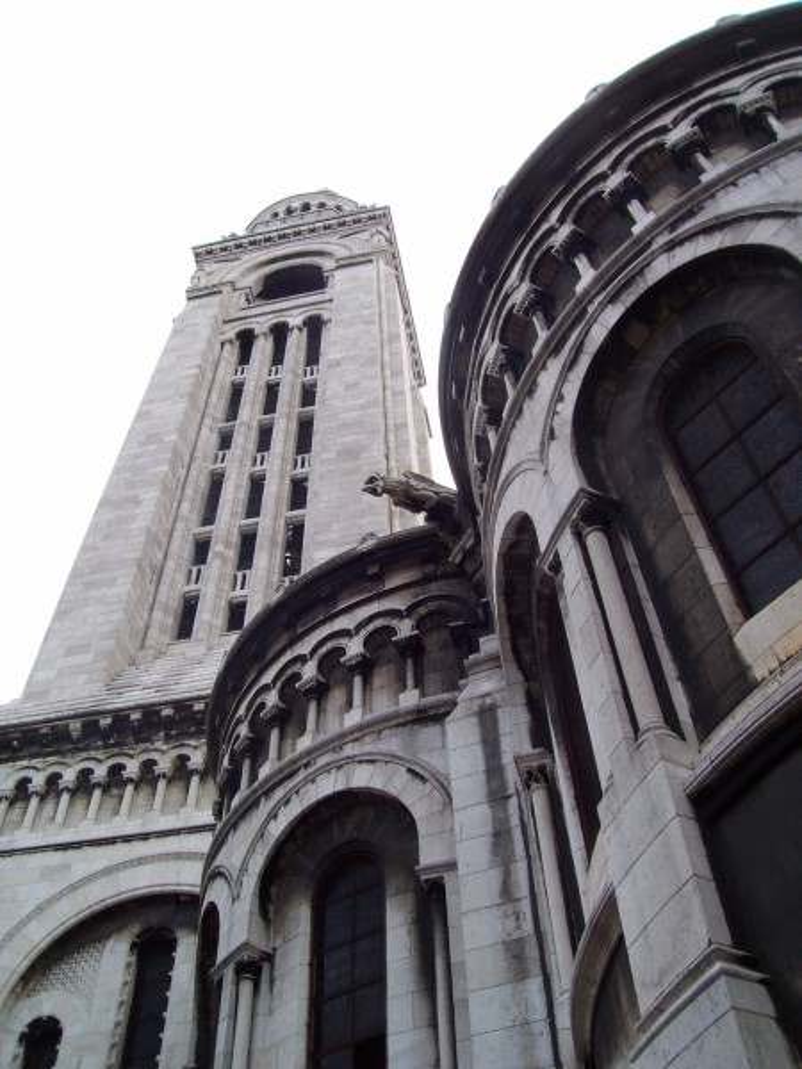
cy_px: 534
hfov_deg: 41.8
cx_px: 401
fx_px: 1050
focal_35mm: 34
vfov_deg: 54.0
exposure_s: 1/275
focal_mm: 5.6
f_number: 5.1
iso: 80
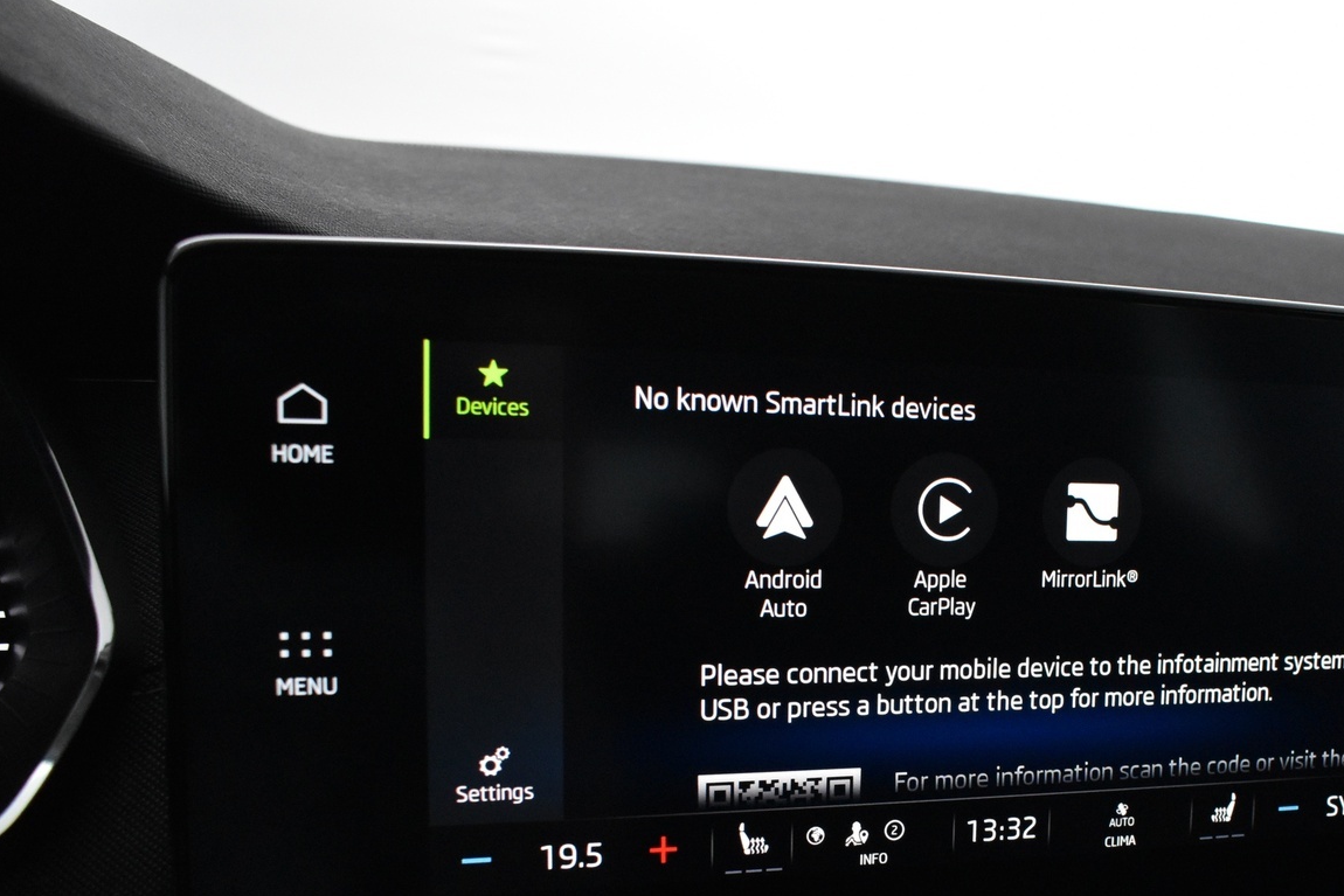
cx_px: 943
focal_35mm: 38
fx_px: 1419
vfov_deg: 34.6
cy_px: 624
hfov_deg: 49.4
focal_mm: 18
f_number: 4.5
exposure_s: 1/80
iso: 3200
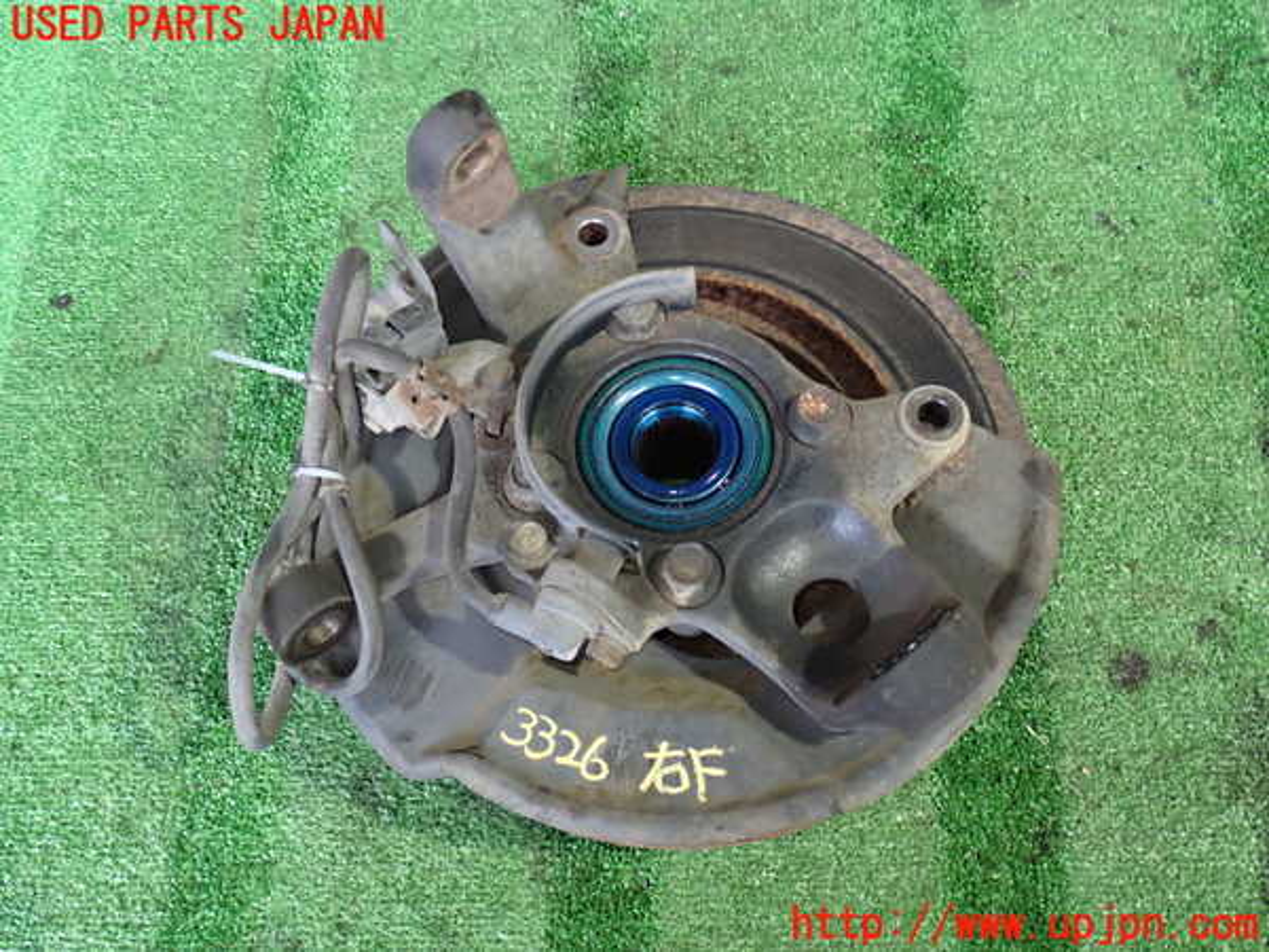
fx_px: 1320
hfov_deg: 51.4
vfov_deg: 39.7
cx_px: 634
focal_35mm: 36
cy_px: 476
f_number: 2.5
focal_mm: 6.37
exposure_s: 1/40
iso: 640
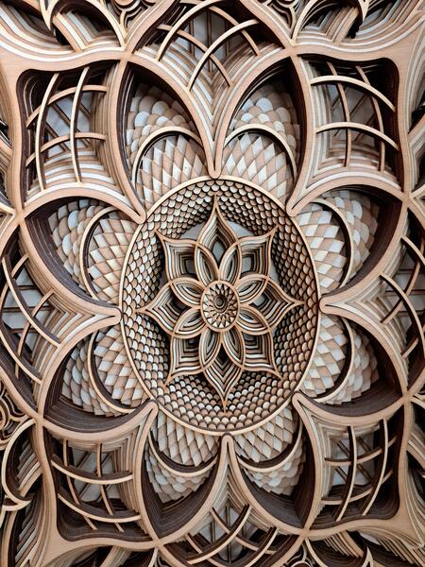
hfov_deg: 56.8
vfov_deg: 71.6
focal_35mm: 24
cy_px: 284
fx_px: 393
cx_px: 212
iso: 500
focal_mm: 5.23
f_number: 1.8
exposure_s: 1/50
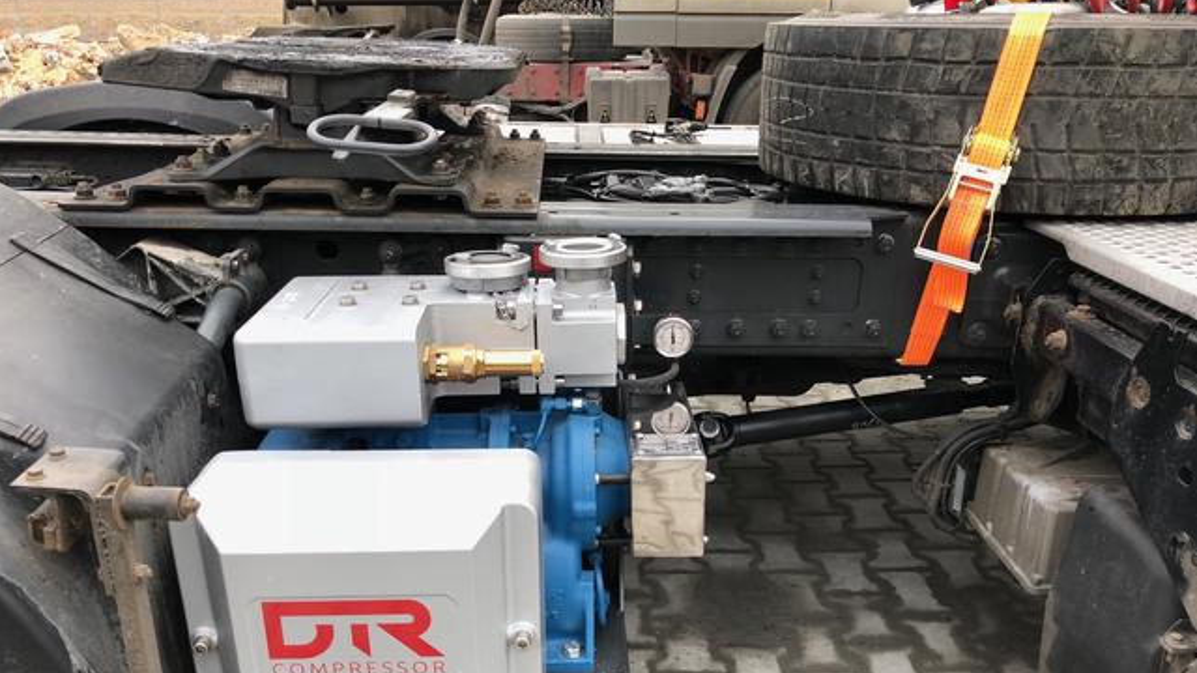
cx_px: 591
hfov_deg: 62.6
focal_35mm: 31
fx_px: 984
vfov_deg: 37.6
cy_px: 417
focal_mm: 4
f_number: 1.8
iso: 25
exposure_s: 1/100
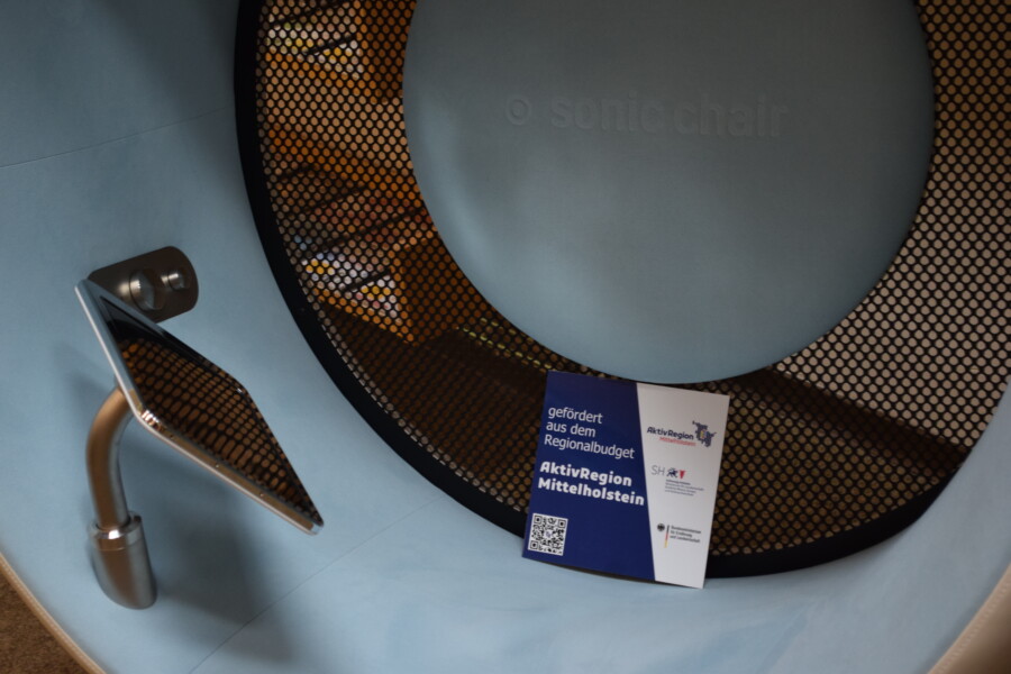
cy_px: 337
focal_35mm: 82
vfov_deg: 16.6
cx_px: 506
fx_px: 2317
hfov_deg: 24.6
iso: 720
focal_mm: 55
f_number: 5.6
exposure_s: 1/60
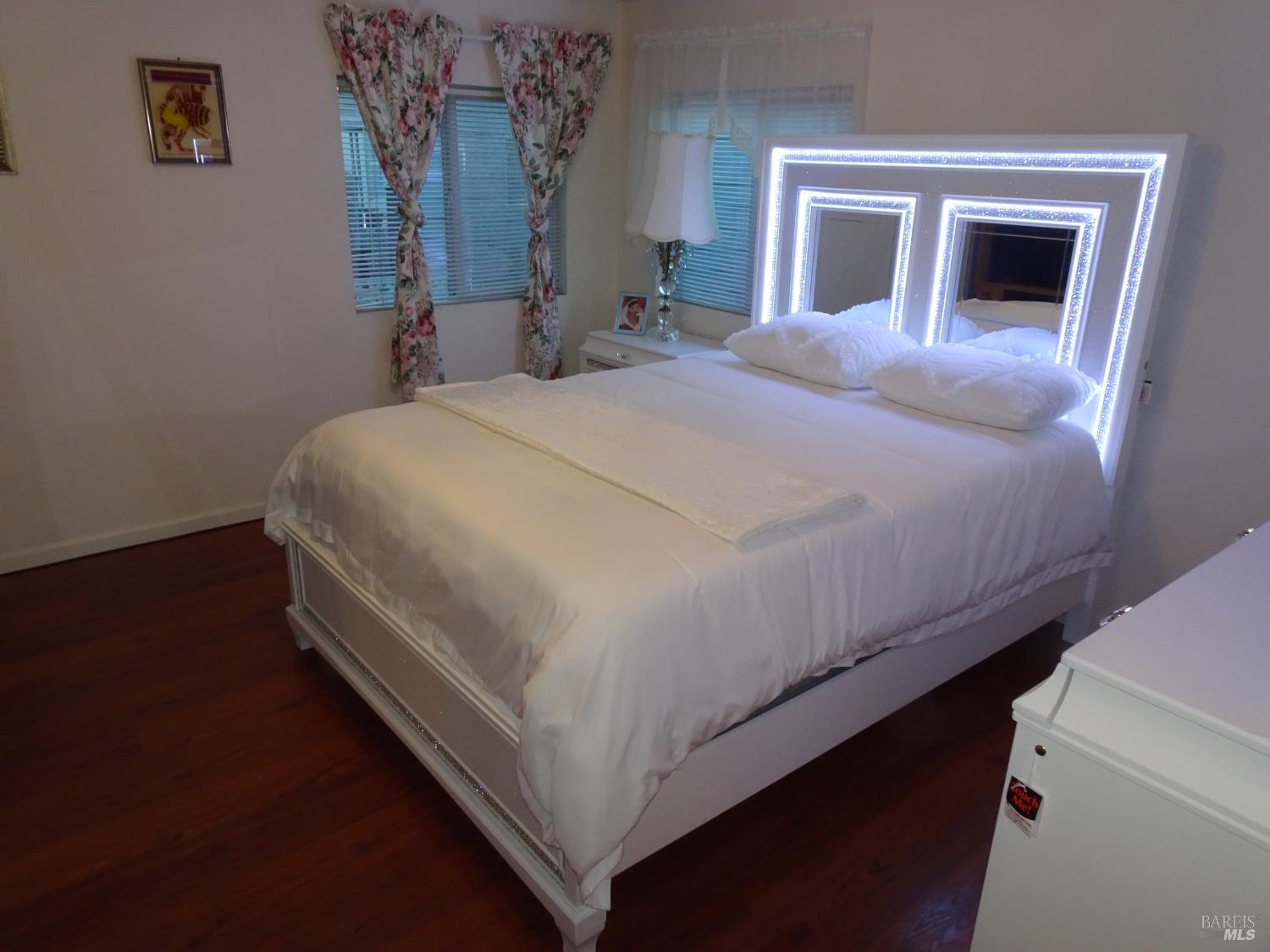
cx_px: 635
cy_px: 476
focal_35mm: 24
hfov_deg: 71.6
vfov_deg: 56.8
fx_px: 881
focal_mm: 4.1
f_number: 3.5
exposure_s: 1/30
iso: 250
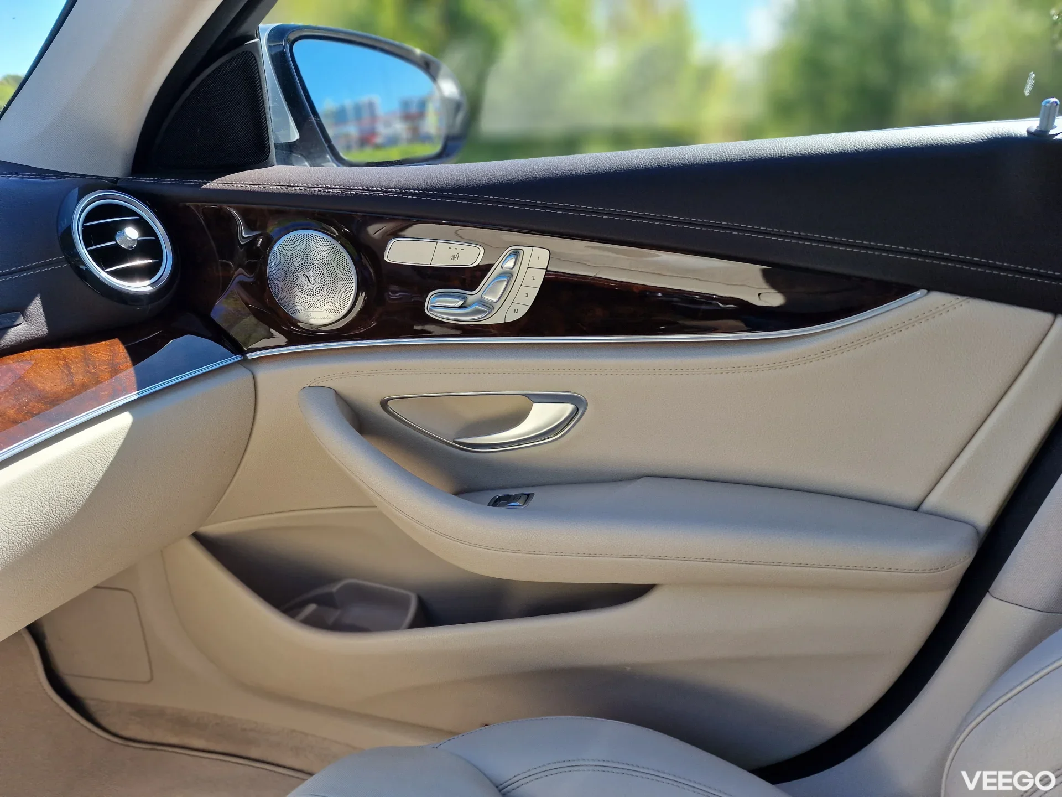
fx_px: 706
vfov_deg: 58.9
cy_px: 398
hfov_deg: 73.9
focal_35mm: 23
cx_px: 531
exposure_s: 1/227
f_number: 1.8
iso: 50
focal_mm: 6.4
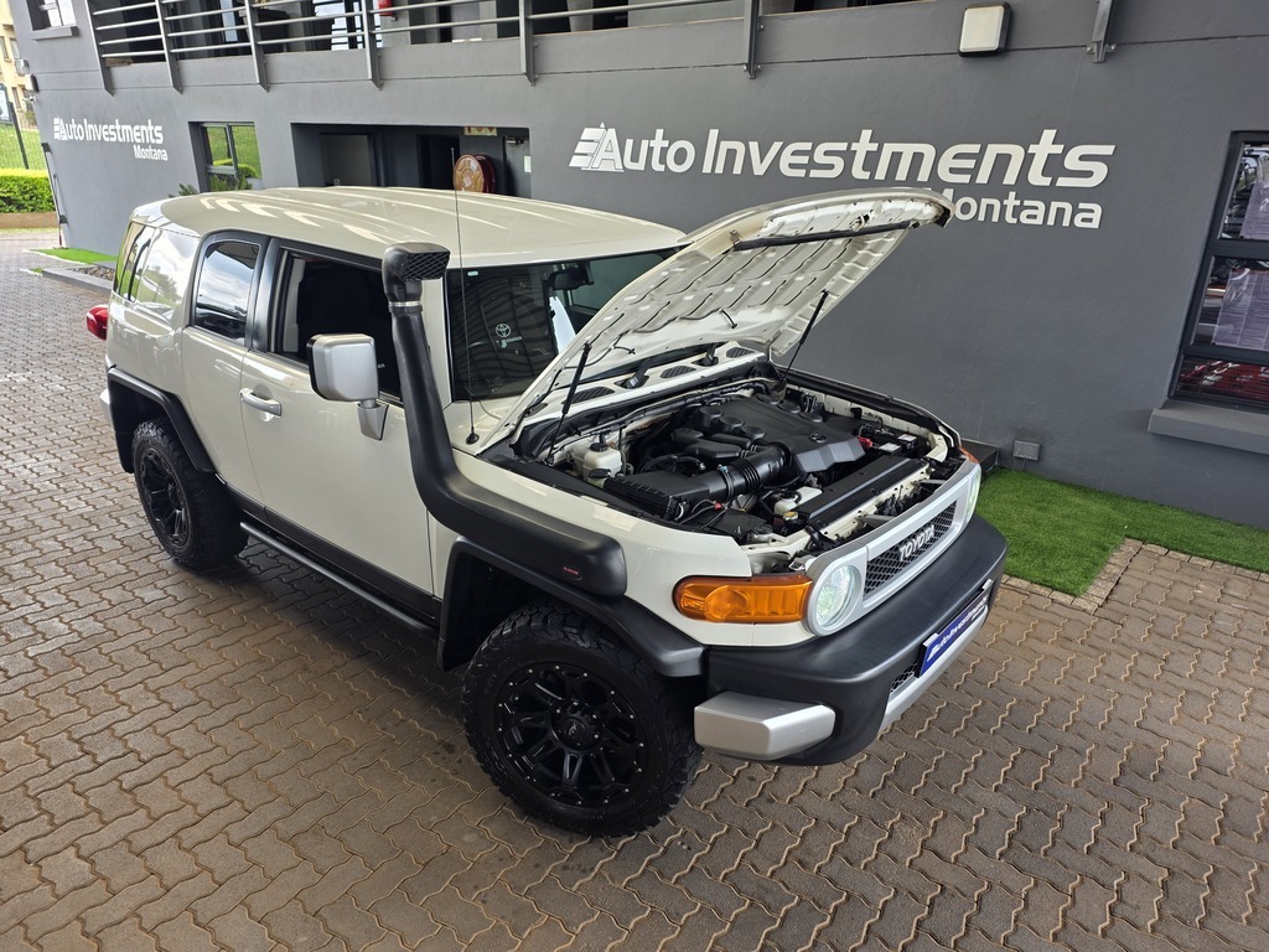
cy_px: 476
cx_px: 634
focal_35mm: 23
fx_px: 843
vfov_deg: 58.9
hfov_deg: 73.9
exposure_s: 1/180
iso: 64
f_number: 1.7
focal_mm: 6.25
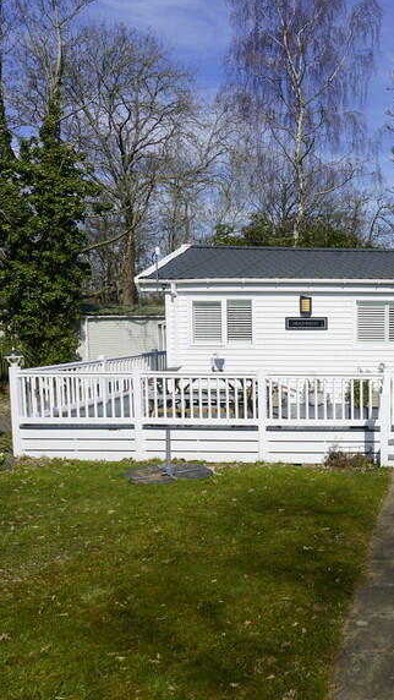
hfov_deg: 33.1
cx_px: 452
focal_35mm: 30
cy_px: 356
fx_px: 557
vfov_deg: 64.3
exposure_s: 1/100
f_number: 14
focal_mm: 16
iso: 100
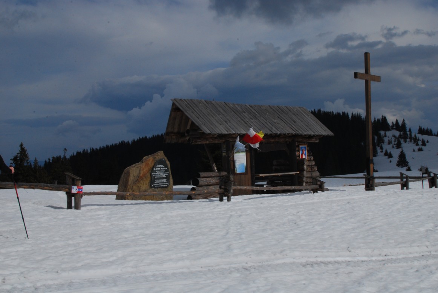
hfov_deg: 37.8
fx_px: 640
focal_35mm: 52
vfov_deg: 25.8
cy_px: 146
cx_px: 219
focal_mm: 35
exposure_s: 1/400
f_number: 22
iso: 400
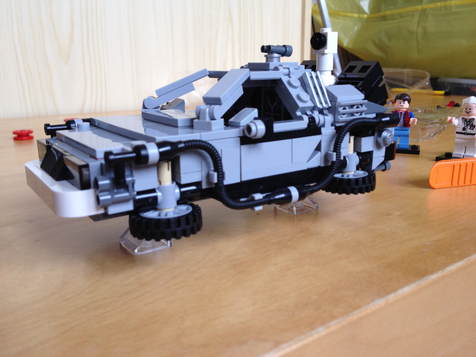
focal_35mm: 35
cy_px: 178
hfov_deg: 52.6
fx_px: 481
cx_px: 238
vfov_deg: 40.7
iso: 64
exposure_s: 1/20
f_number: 2.4
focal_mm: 4.28
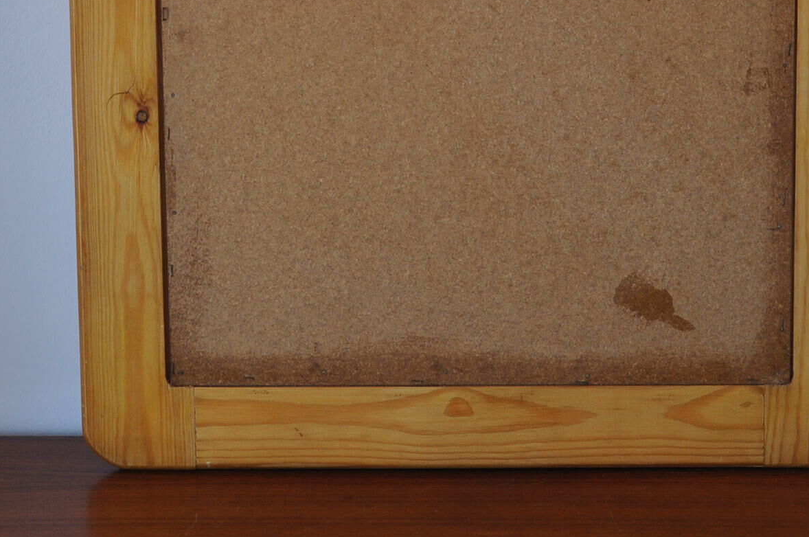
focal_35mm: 71
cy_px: 61
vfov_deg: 18.8
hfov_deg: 28.5
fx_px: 1593
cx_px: 437
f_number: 4
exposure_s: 1/60
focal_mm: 26
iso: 560
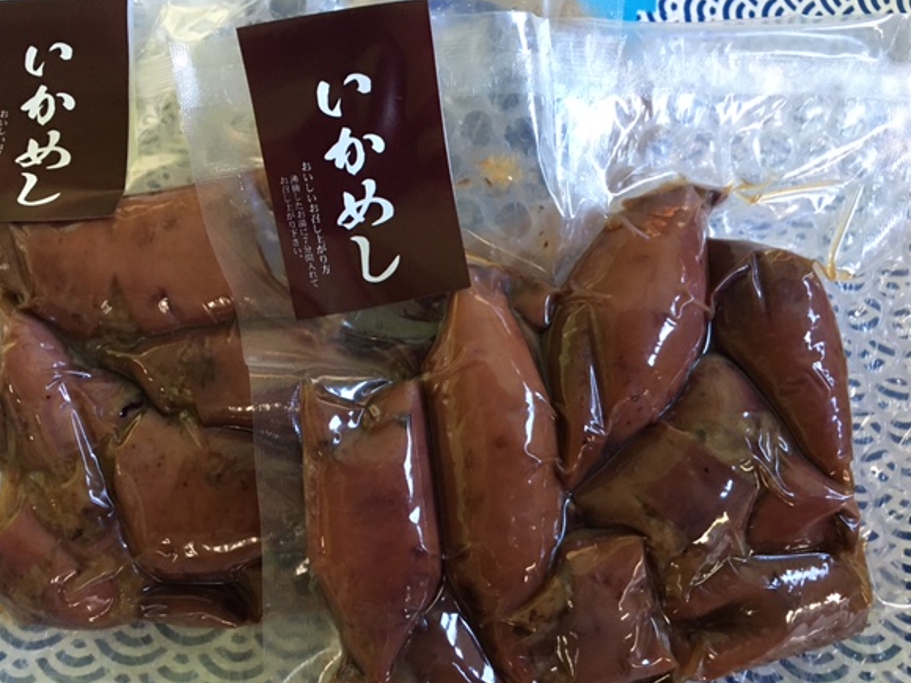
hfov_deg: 56.8
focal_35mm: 32
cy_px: 355
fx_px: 842
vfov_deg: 44.2
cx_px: 427
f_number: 2.2
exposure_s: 1/10
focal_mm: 4.15
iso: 80
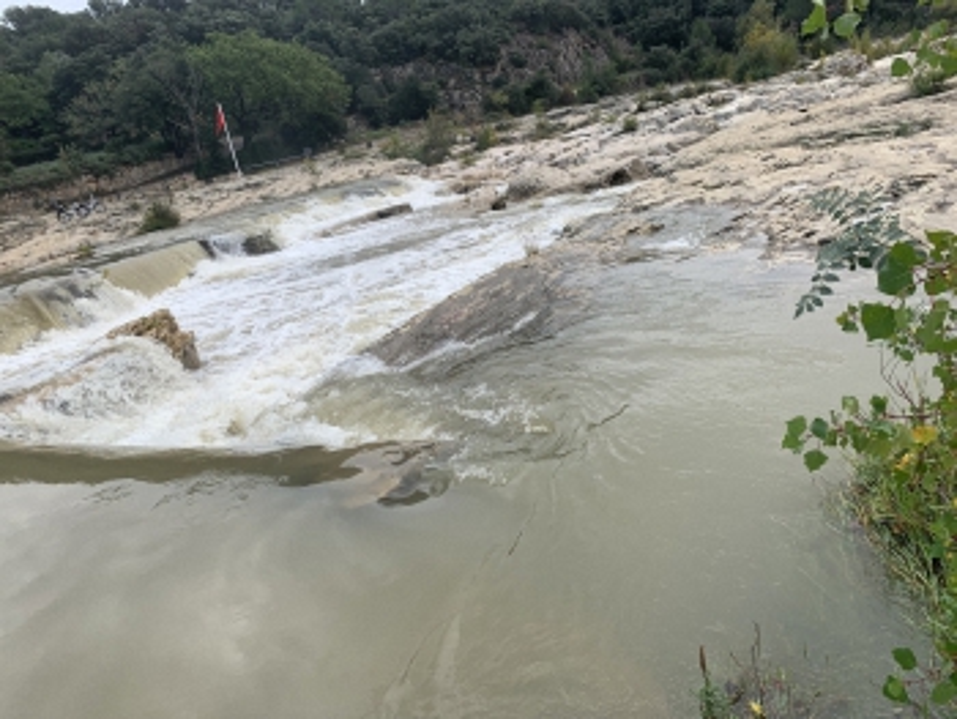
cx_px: 478
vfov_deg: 53.1
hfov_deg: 67.3
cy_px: 360
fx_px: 719
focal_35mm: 26
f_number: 1.8
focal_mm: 4.25
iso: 25
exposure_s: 1/1088
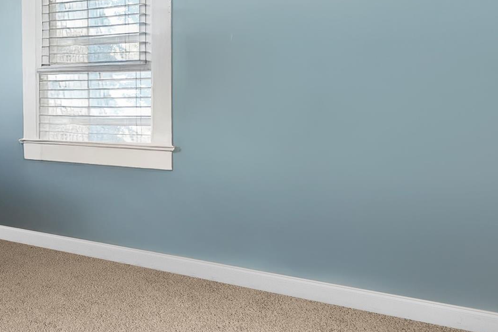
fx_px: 429
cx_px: 28
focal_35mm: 31
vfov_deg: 41.8
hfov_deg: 51.3
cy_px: 113
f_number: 8
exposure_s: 2.5
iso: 100
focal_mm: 16
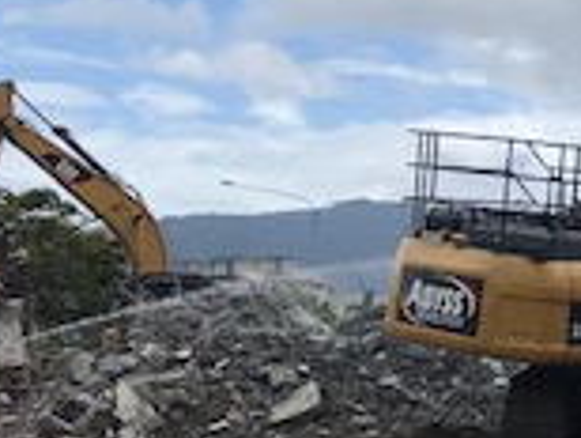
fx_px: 1950
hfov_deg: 14.9
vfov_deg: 12.8
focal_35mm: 116
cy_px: 245
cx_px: 1030
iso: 20
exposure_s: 1/2907
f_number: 1.8
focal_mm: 3.99
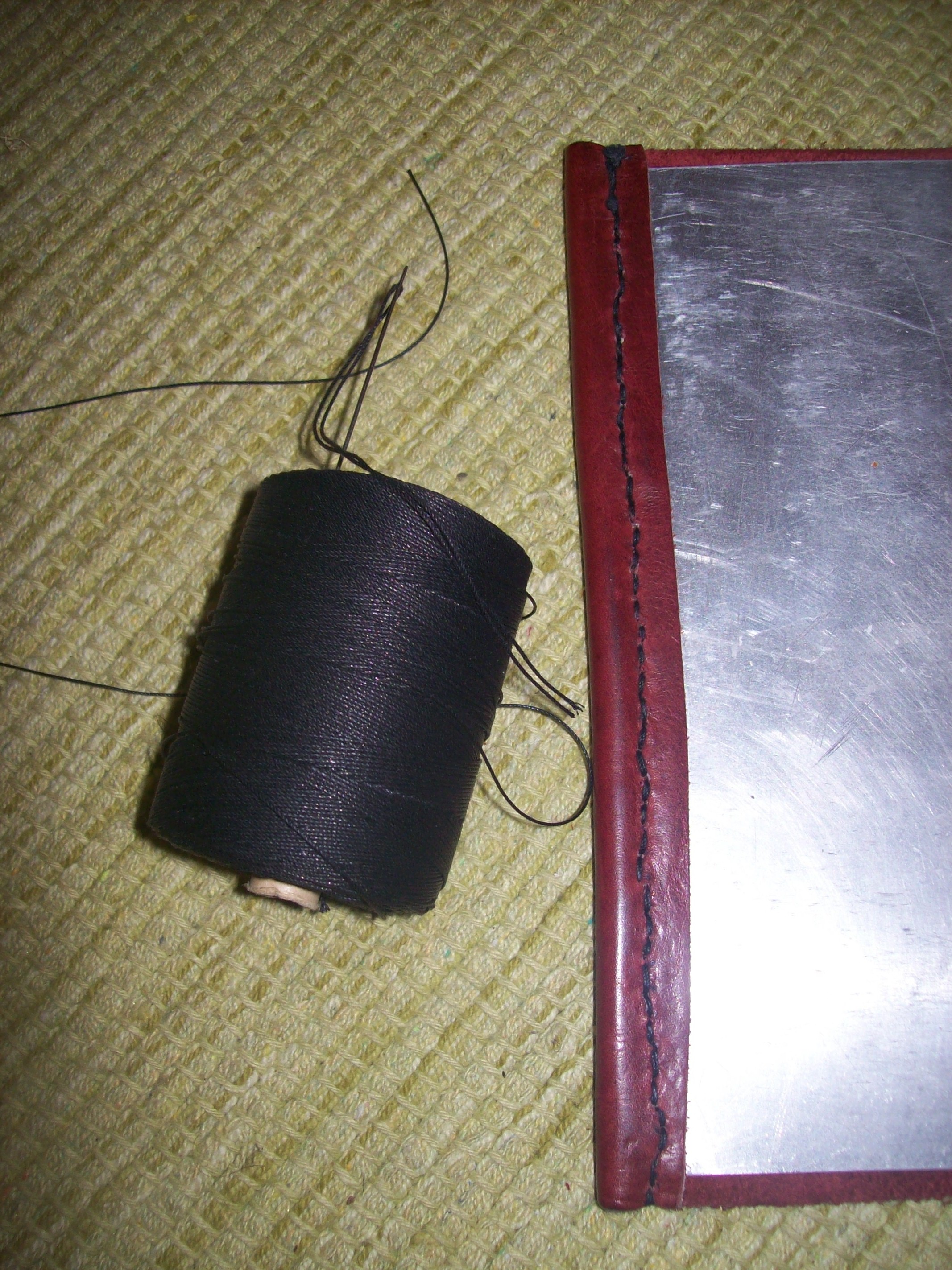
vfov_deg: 51.4
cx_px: 476
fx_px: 1321
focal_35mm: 36
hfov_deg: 39.6
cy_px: 635
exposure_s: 1/64
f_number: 2.7
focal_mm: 6
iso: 80
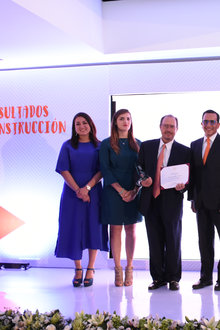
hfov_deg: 25.4
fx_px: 458
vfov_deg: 39.6
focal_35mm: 50
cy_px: 165
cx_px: 229
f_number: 5.6
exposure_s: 1/50
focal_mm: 22
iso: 1600
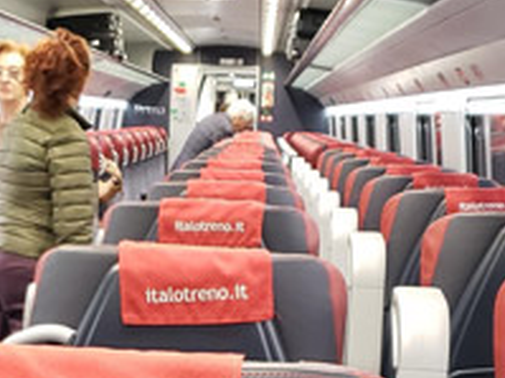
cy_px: 460
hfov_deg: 19.9
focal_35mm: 98
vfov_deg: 14.6
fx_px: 1429
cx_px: 137
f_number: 1.5
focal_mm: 4.3
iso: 400
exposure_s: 1/50
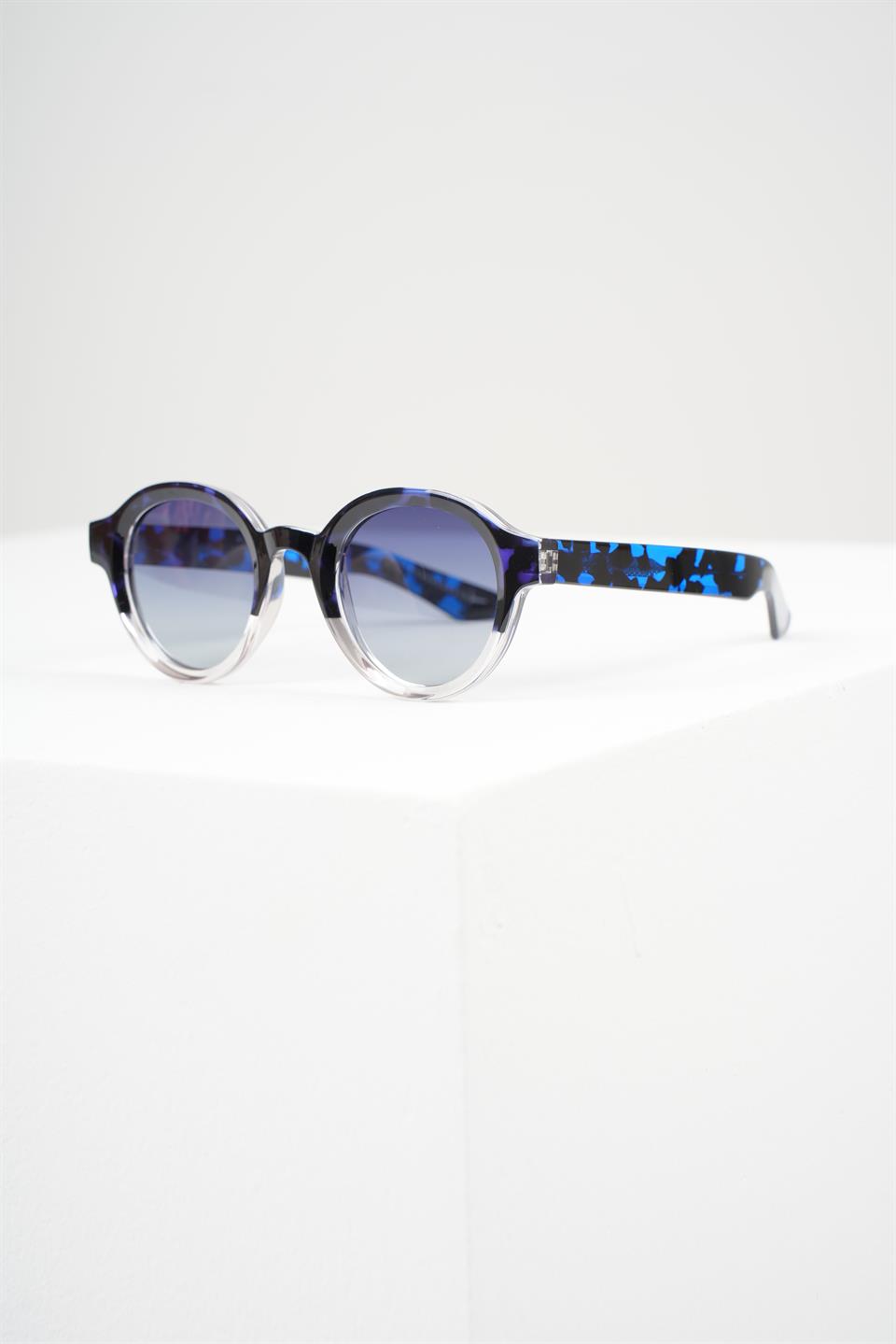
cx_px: 448
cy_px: 672
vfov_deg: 27.0
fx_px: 2798
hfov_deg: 18.2
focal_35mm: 75
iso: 100
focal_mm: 75
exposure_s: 1/125
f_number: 8
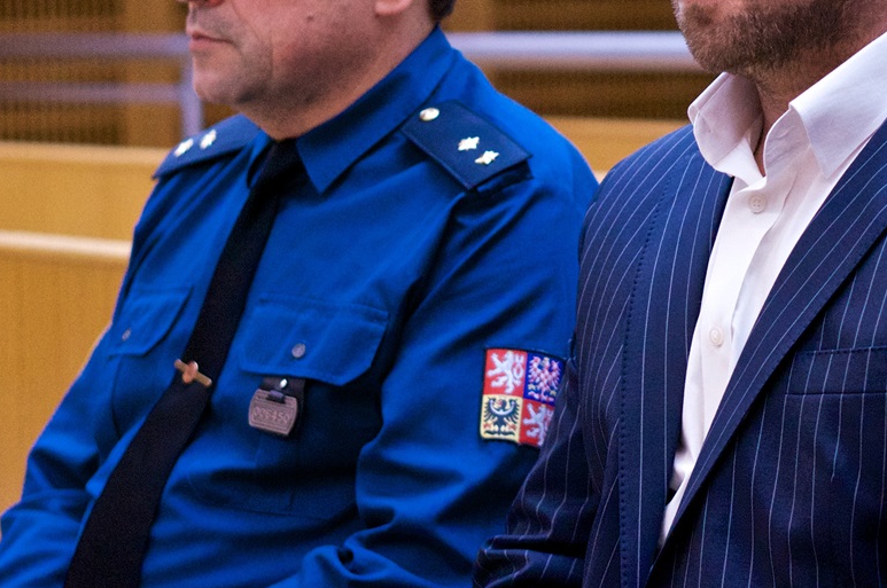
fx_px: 3518
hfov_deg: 14.2
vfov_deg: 9.5
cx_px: 775
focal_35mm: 143
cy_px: 38
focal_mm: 50
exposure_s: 1/800
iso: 1600
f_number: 2.5
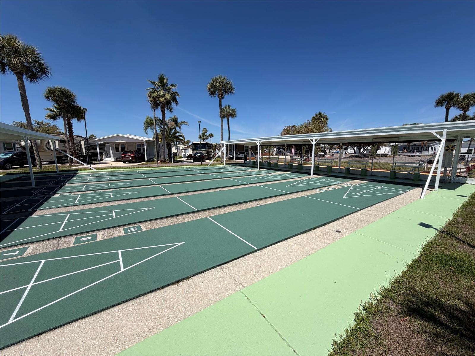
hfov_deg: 102.1
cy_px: 178
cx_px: 238
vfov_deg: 85.7
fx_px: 192
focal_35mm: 14
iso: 20
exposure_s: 1/1339
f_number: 2.2
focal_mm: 2.22
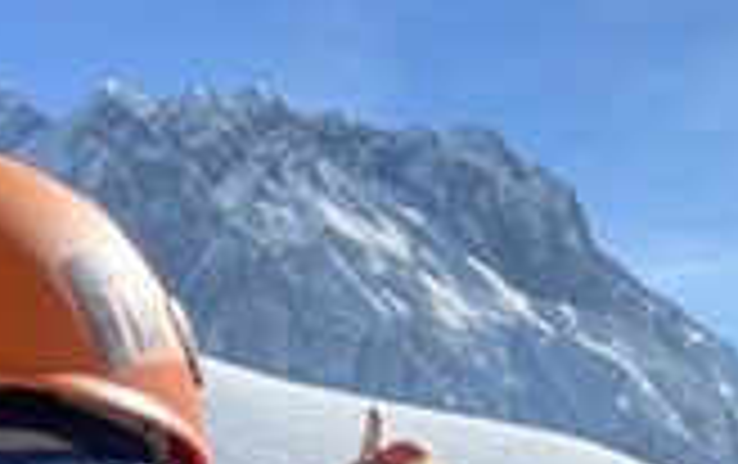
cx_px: 864
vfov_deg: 13.2
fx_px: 1913
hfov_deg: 20.5
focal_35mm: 95
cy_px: 635
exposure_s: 1/871
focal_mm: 2.71
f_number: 2.2
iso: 25
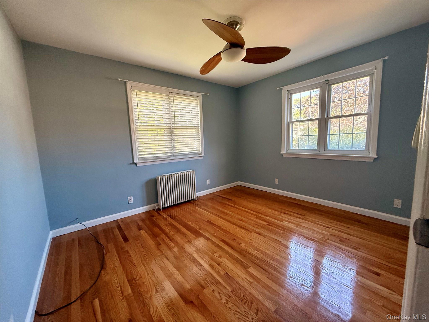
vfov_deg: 85.7
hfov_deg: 102.1
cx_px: 214
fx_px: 174
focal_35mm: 14
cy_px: 161
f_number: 2.2
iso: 250
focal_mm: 2.22
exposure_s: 1/99
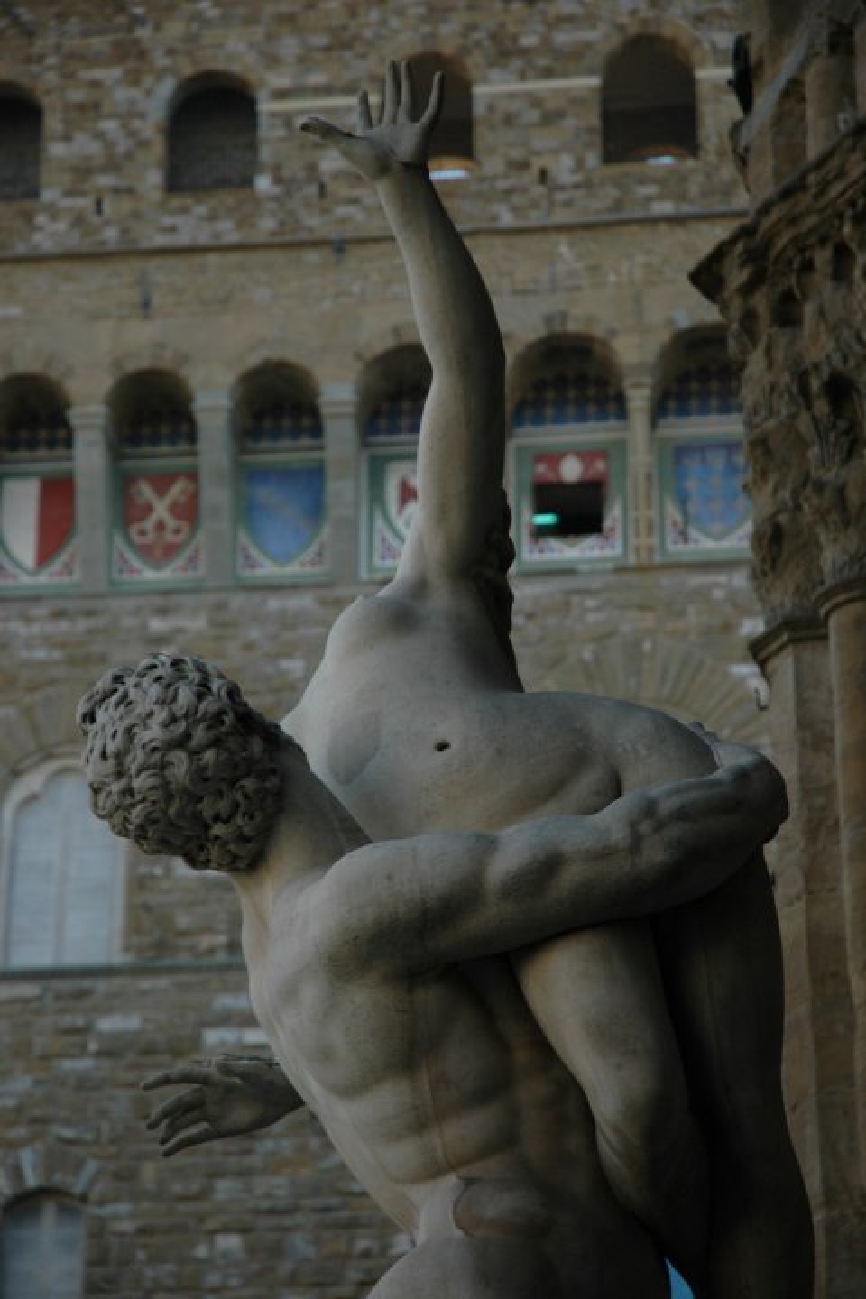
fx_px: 3788
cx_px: 433
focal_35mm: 105
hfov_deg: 13.0
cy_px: 650
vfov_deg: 19.5
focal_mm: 70
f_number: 4.5
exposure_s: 1/500
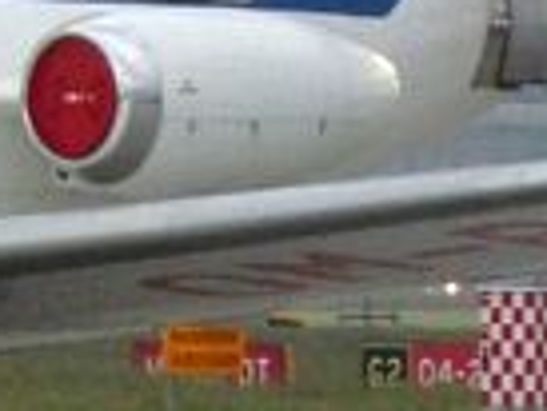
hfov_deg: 0.7
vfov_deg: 0.5
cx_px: -599
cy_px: -279
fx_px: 42877
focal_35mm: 2711
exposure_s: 1/100
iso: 320
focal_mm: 65
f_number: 6.3
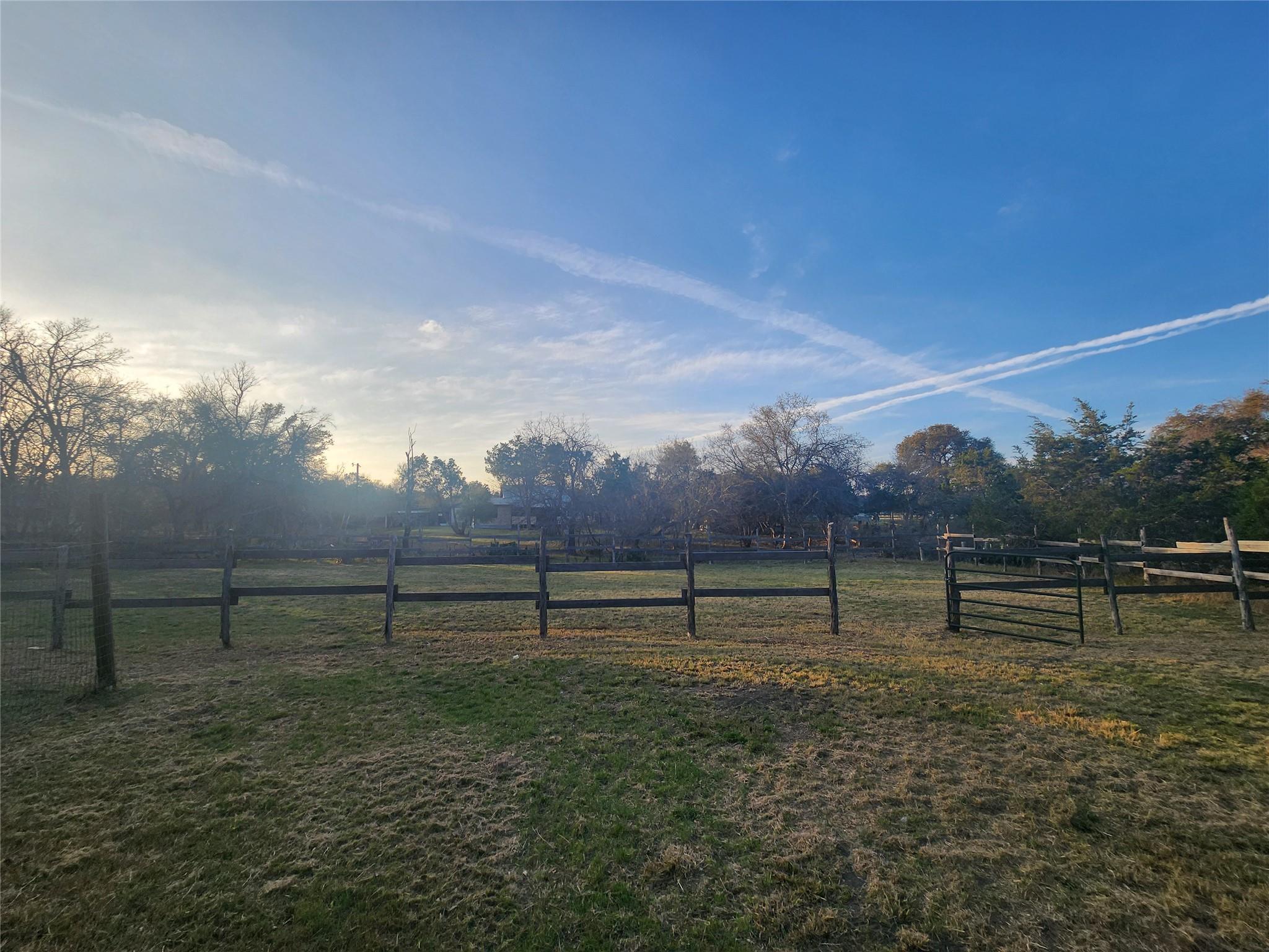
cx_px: 634
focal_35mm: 13
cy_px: 476
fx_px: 477
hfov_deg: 106.2
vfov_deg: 89.9
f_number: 2.2
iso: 50
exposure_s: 1/1041
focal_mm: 2.2
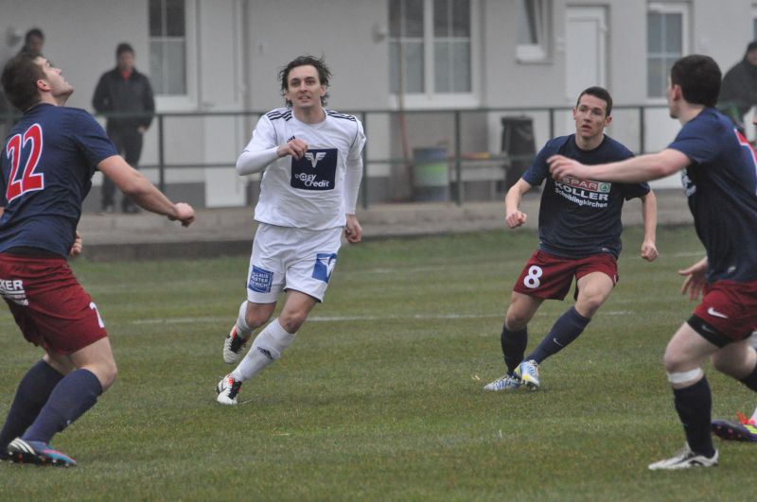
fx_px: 9449
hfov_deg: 4.6
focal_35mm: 450
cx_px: 378
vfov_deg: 3.0
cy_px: 251
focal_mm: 300
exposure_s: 1/800
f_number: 5.6
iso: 3200
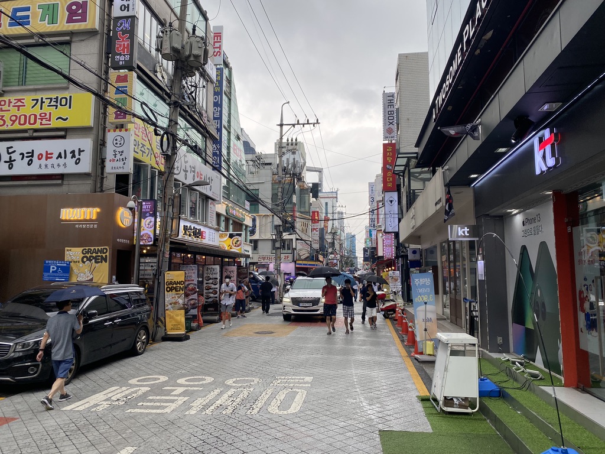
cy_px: 227
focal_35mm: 26
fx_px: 454
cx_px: 302
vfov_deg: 53.1
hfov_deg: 67.3
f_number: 1.8
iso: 32
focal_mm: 4.25
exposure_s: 1/389
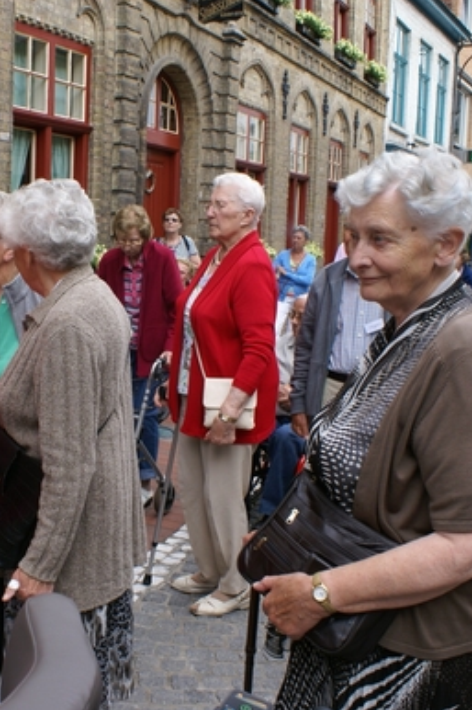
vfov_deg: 46.4
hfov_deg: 31.2
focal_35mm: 42
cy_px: 359
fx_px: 827
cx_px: 110
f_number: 9
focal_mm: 18
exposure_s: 1/80
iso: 100
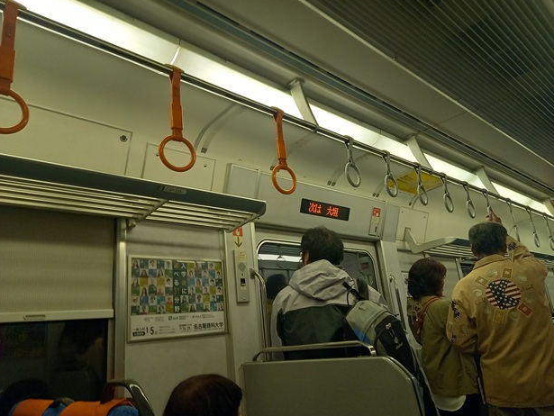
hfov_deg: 67.3
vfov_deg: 53.1
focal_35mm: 26
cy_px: 213
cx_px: 276
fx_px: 416
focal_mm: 4.65
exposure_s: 1/60
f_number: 1.8
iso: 400
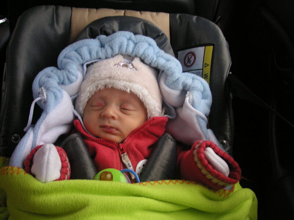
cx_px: 147
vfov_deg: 38.7
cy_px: 110
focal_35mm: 37
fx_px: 314
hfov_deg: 50.1
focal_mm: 6.1
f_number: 2.8
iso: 80
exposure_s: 1/45
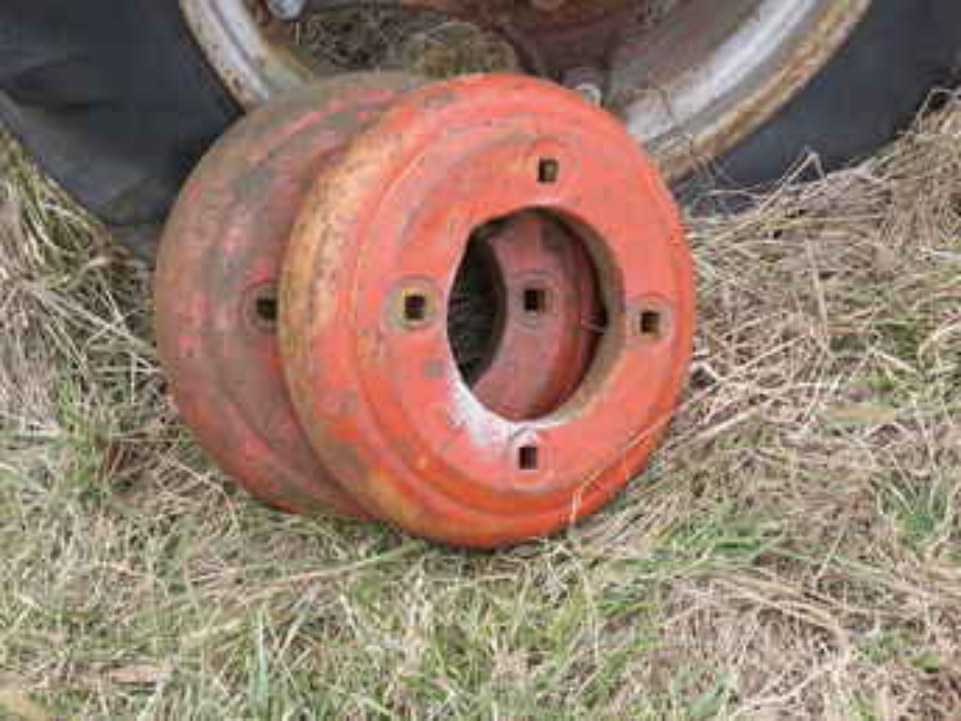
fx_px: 1832
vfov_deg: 22.3
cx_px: 480
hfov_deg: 29.4
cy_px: 360
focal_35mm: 66
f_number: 4
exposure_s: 1/80
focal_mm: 13.9
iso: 50
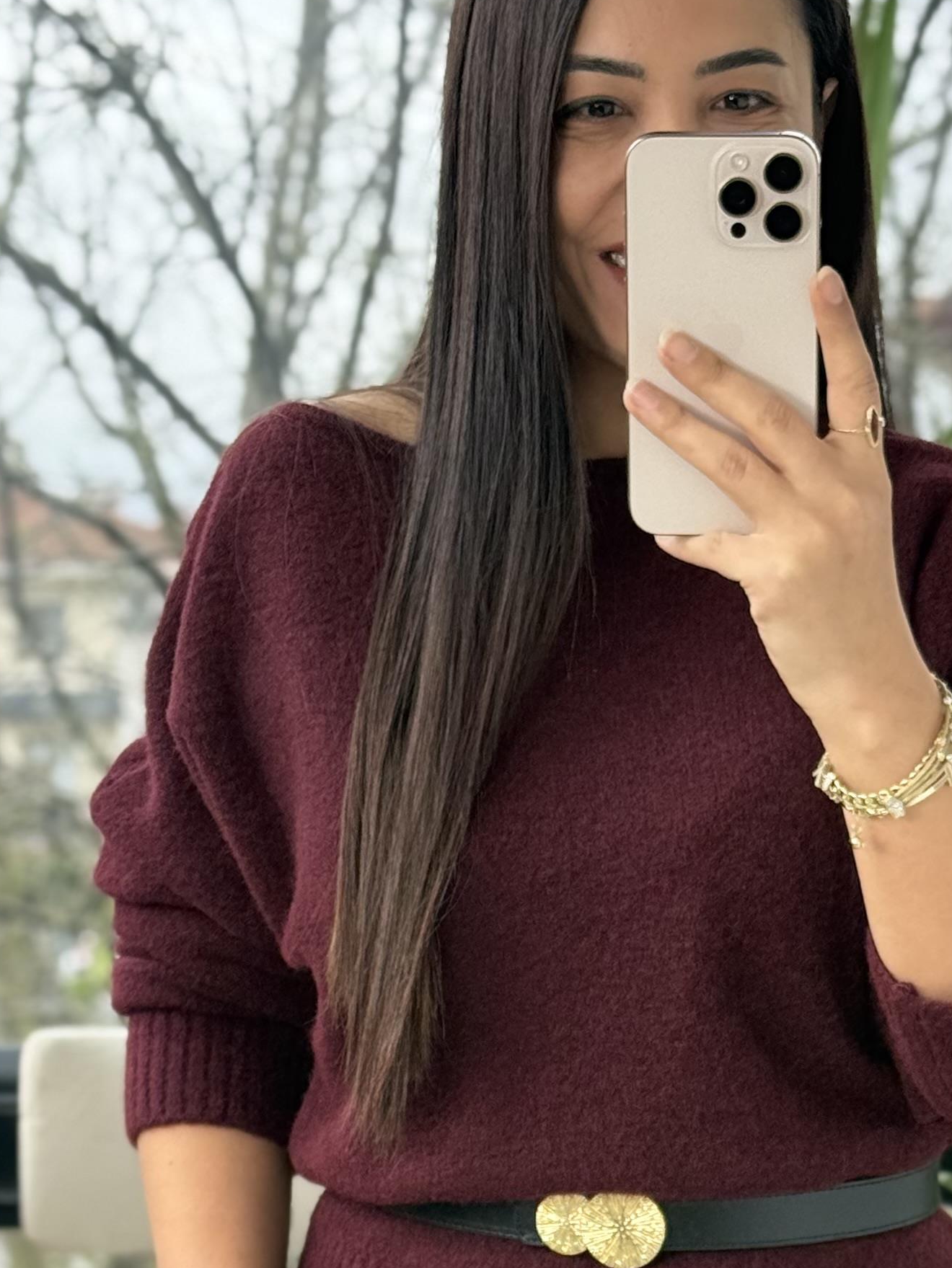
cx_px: 677
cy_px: 1132
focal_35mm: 110
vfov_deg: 17.6
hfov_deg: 13.4
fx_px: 4032
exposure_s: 1/330
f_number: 1.78
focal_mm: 6.76
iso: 100
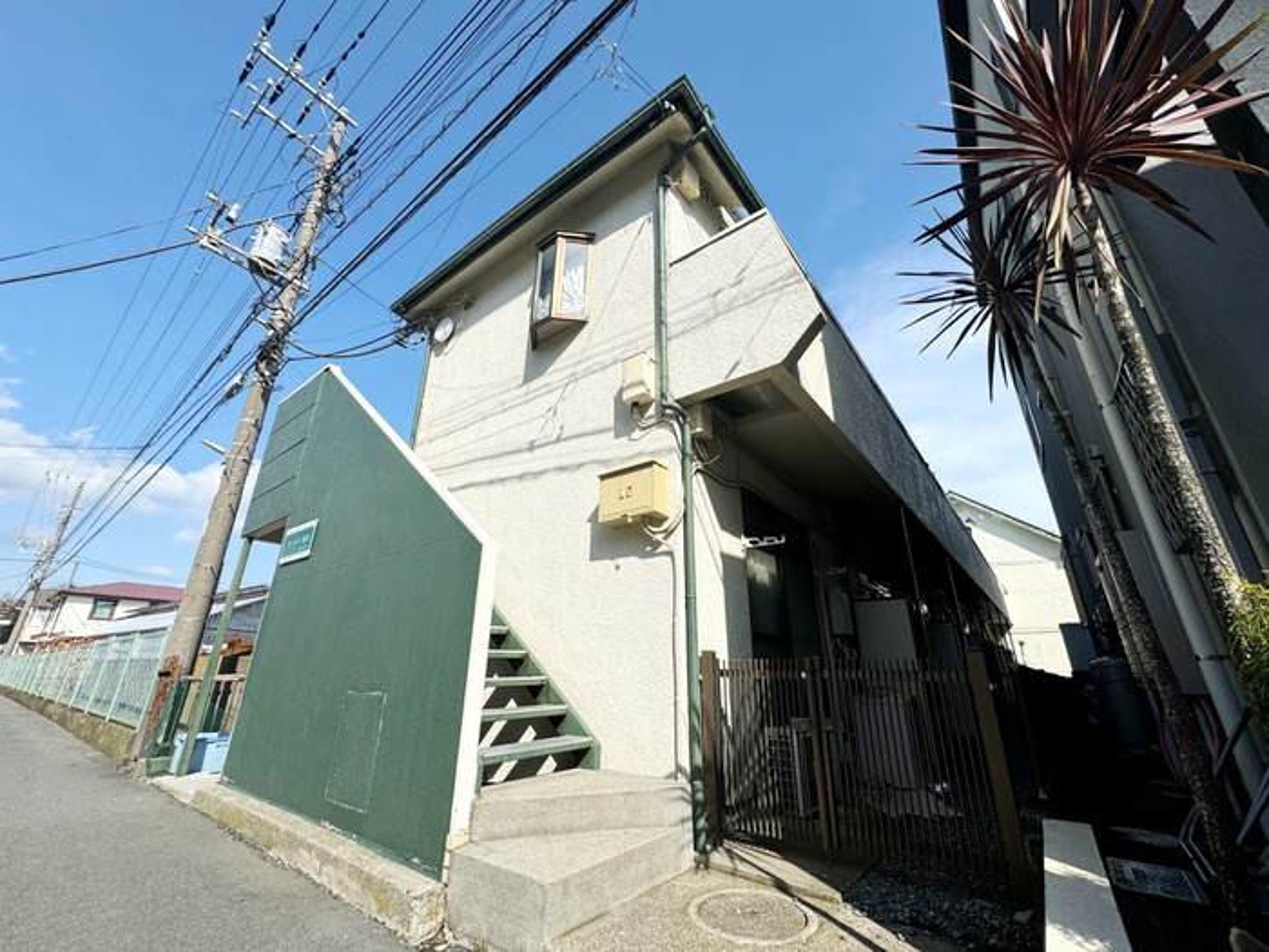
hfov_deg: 102.1
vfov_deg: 85.7
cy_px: 476
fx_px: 513
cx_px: 634
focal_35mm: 14
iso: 50
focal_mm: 2.22
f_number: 2.2
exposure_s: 1/3106
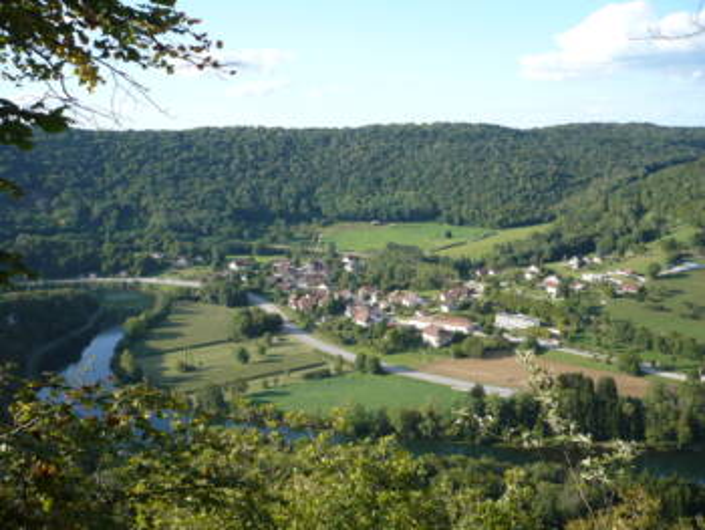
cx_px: 352
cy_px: 265
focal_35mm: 35
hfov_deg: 52.6
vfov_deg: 40.7
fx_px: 713
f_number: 2.8
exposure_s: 1/500
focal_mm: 5.8
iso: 100
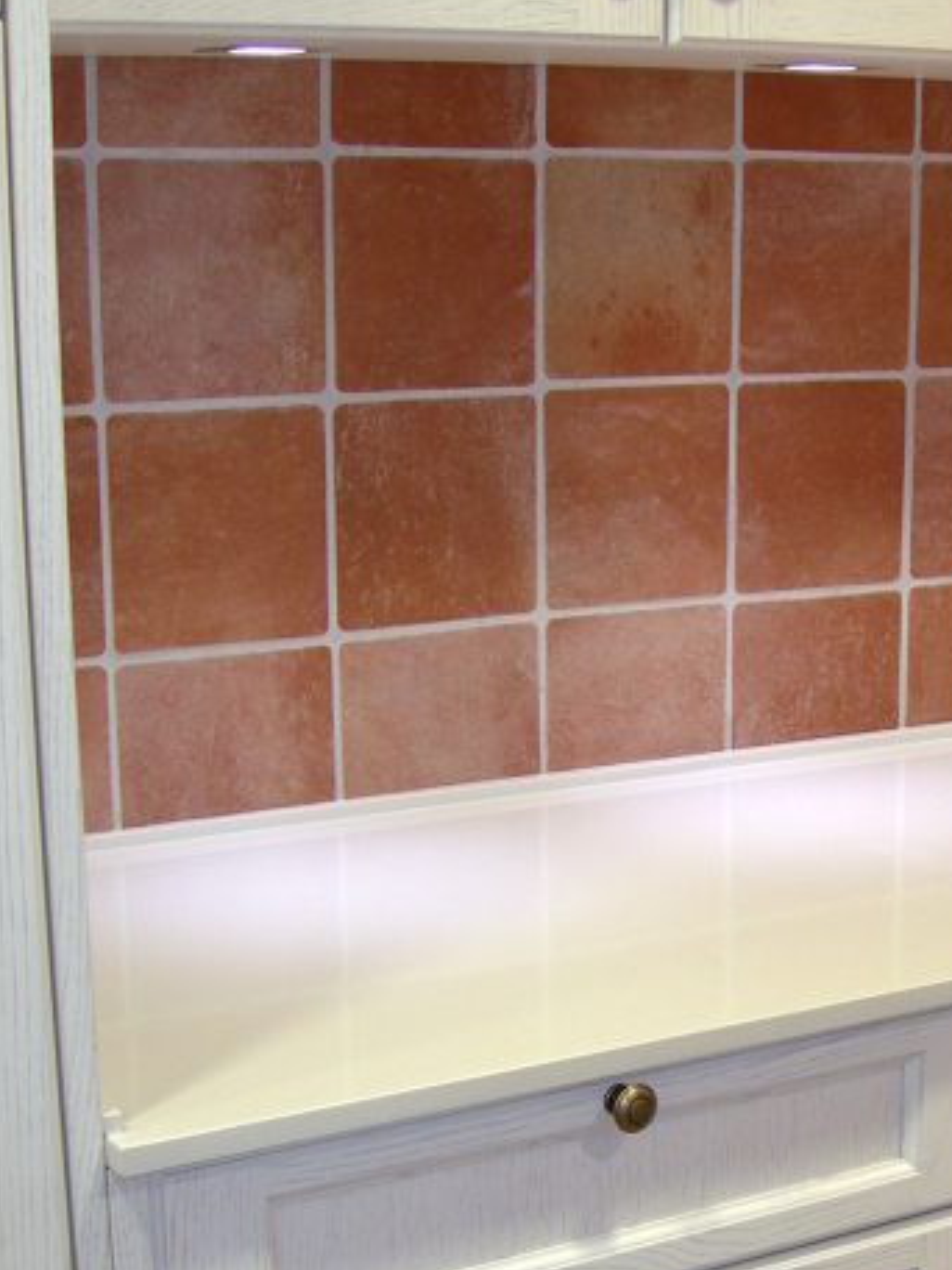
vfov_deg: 25.5
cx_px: 864
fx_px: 2750
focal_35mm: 75
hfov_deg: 19.3
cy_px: 1039
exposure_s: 1/30
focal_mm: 7.8
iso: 50
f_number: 2.8
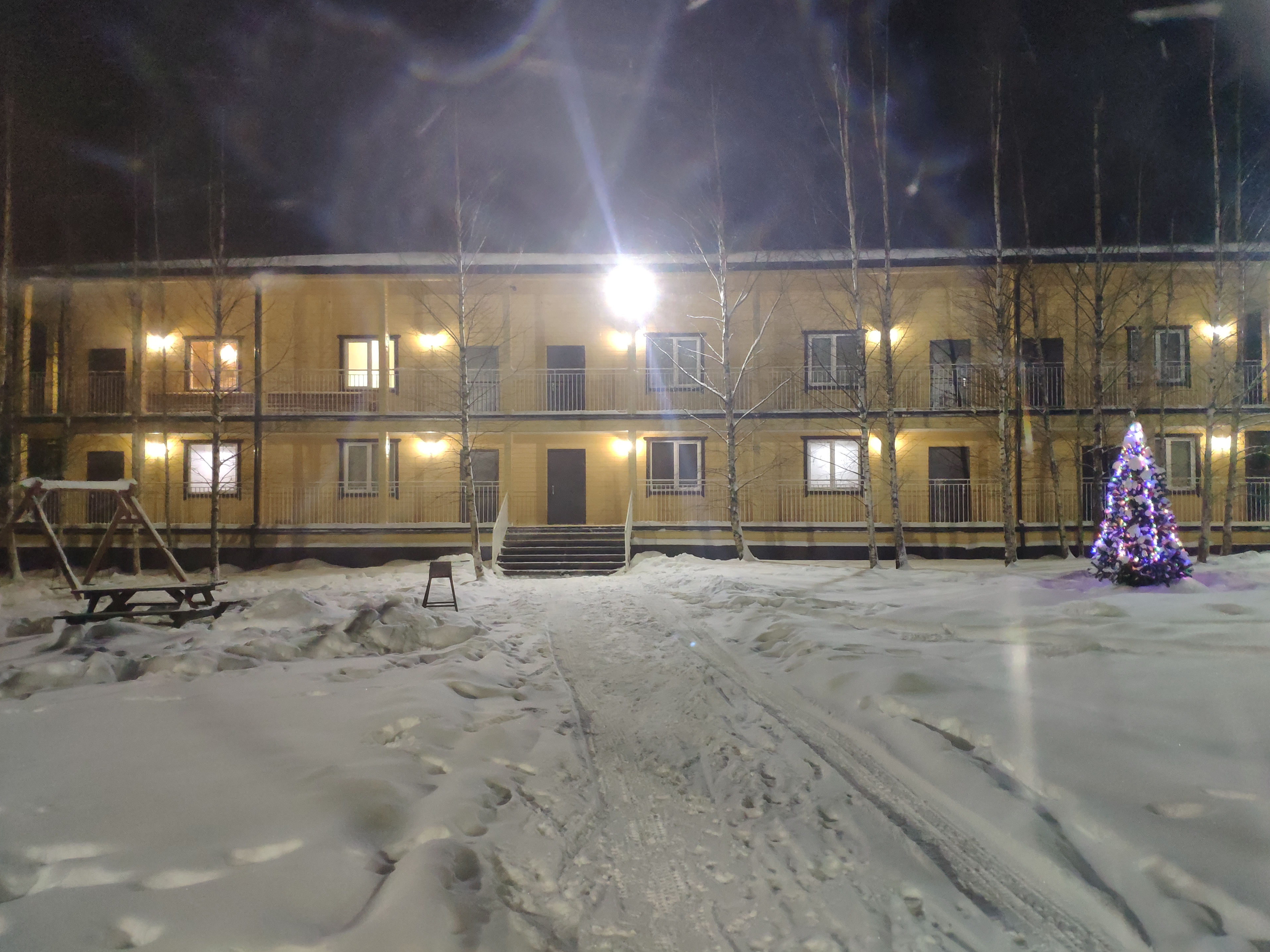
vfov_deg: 61.1
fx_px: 807
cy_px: 458
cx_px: 661
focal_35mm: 22
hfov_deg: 76.3
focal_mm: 4.22
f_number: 1.8
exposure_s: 1/17
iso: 1850
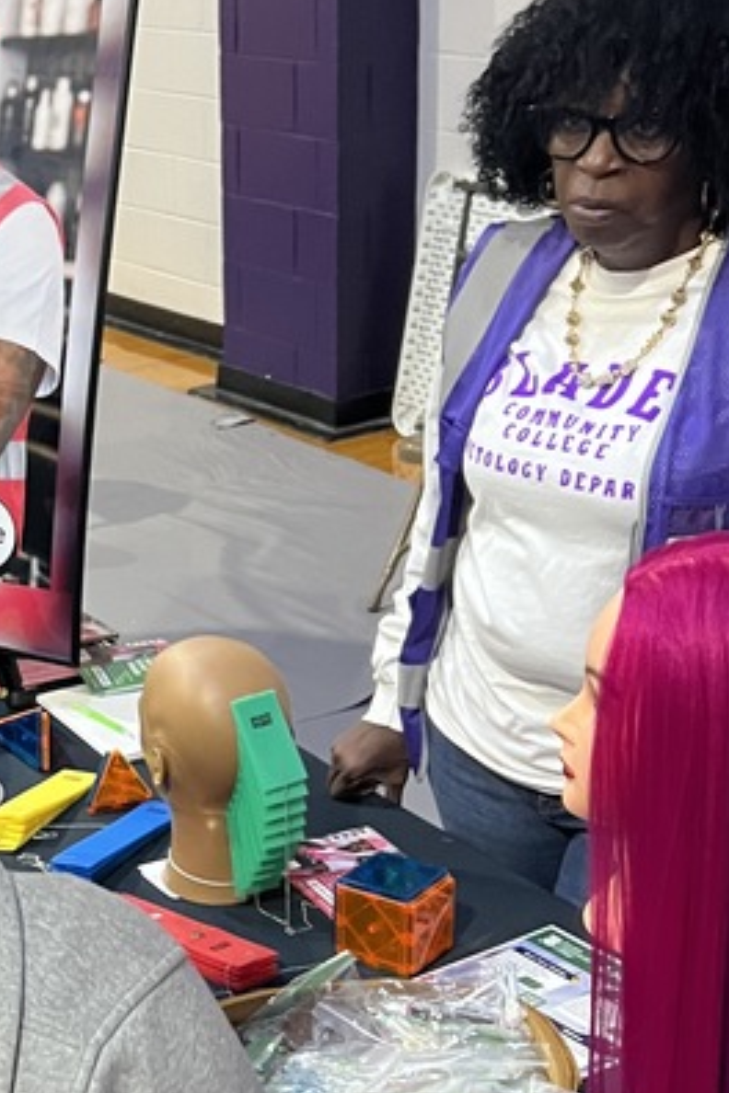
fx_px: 2126
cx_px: -237
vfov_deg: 28.6
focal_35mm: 70
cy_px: 773
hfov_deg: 18.1
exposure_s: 1/60
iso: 500
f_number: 1.5
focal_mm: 5.7
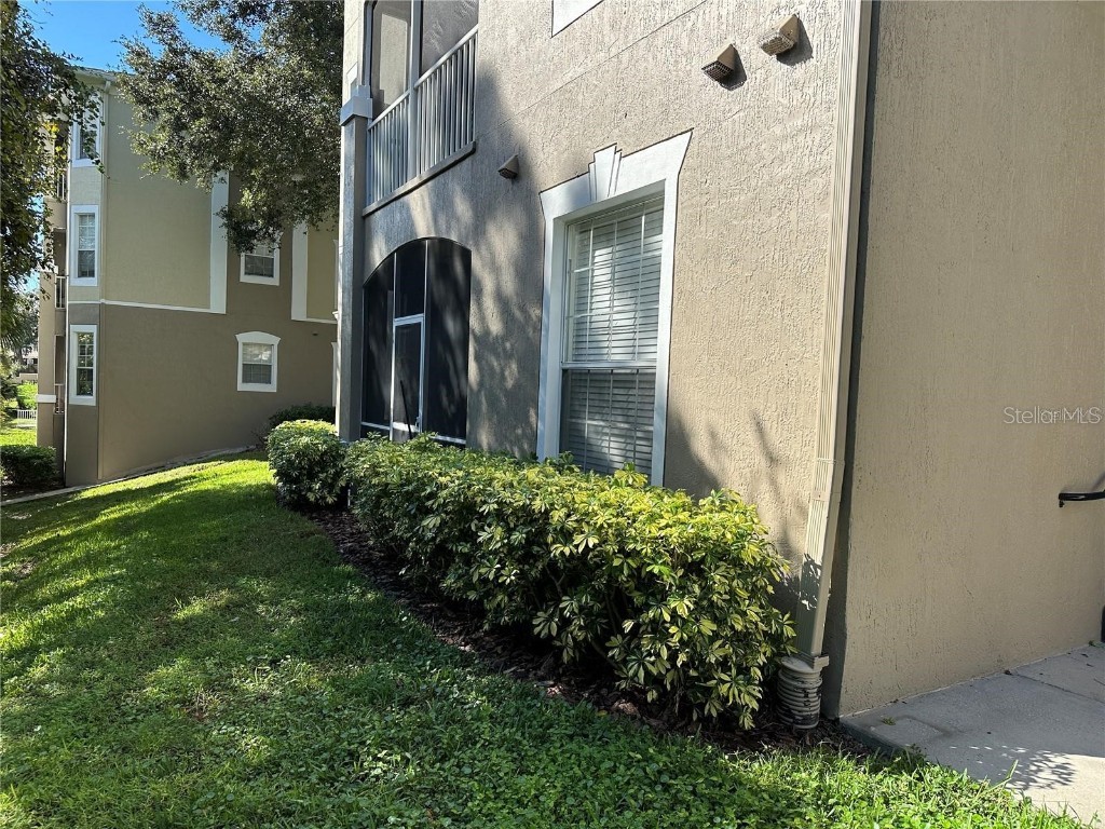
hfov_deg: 71.6
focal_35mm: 24
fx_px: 766
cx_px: 552
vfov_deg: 56.8
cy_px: 414
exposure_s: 1/2070
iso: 80
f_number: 1.78
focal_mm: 6.86
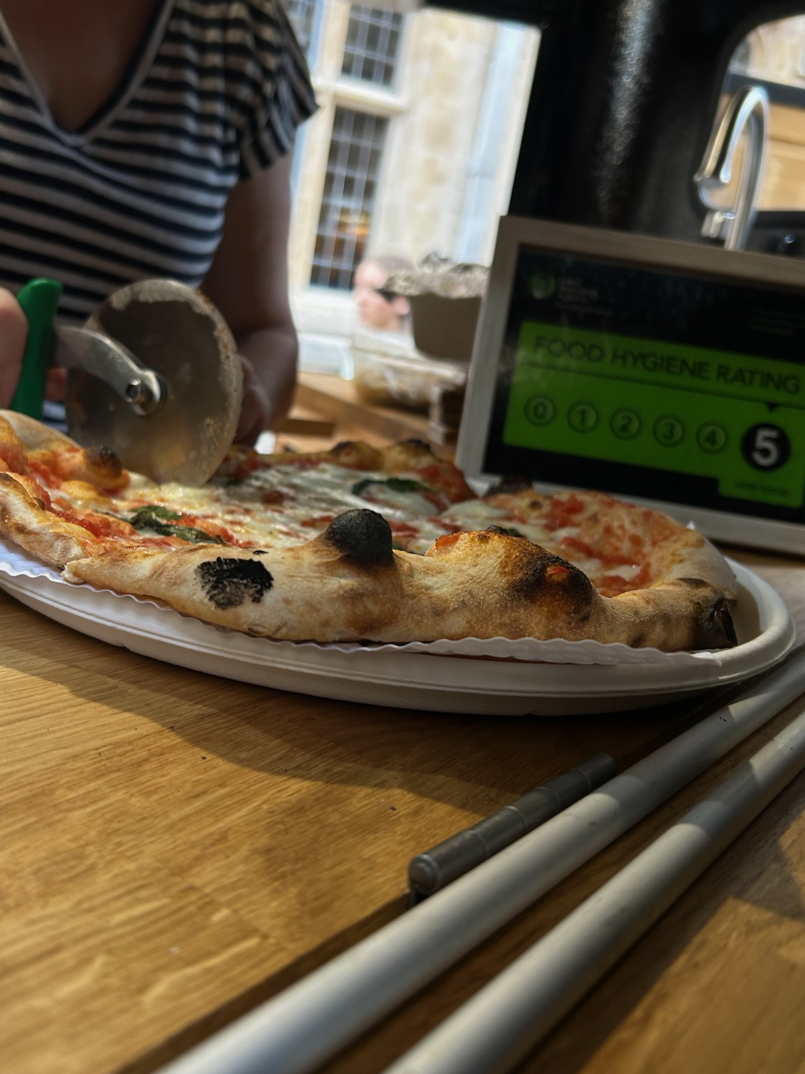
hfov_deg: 45.3
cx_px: 338
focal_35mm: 31
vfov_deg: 58.3
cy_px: 517
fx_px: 961
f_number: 1.5
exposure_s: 1/50
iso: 80
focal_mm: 5.7
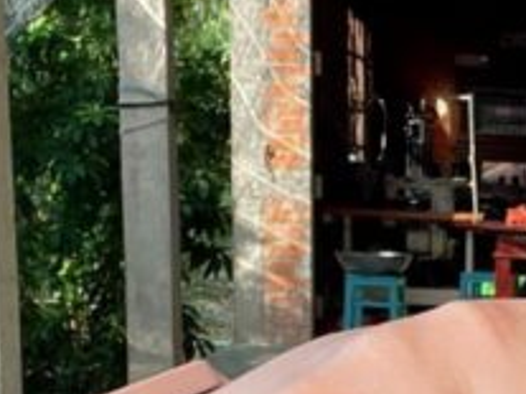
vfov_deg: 12.5
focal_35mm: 114
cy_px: 547
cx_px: 719
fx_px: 1731
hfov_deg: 16.2
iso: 40
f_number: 2.2
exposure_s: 1/121
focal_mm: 2.71
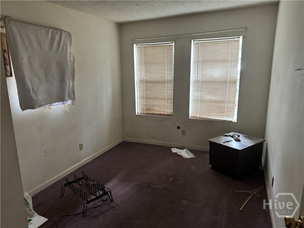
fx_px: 211
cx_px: 152
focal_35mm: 24
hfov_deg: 71.6
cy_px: 114
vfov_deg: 56.8
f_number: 1.78
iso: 640
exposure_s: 1/60
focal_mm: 6.76
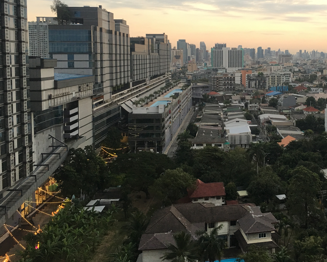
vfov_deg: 35.3
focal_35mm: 42
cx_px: 238
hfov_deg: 42.7
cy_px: 83
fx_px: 407
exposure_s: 1/33
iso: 40
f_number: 2.2
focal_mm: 4.15
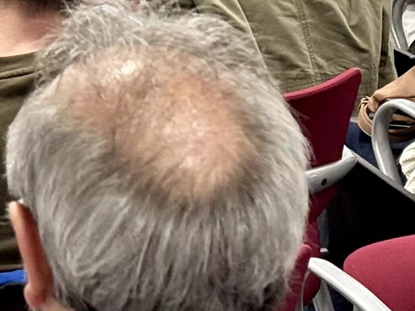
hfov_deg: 10.2
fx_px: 2230
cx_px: -249
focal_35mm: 186
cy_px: -166
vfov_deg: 7.8
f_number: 1.78
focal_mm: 6.76
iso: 50
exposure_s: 1/50
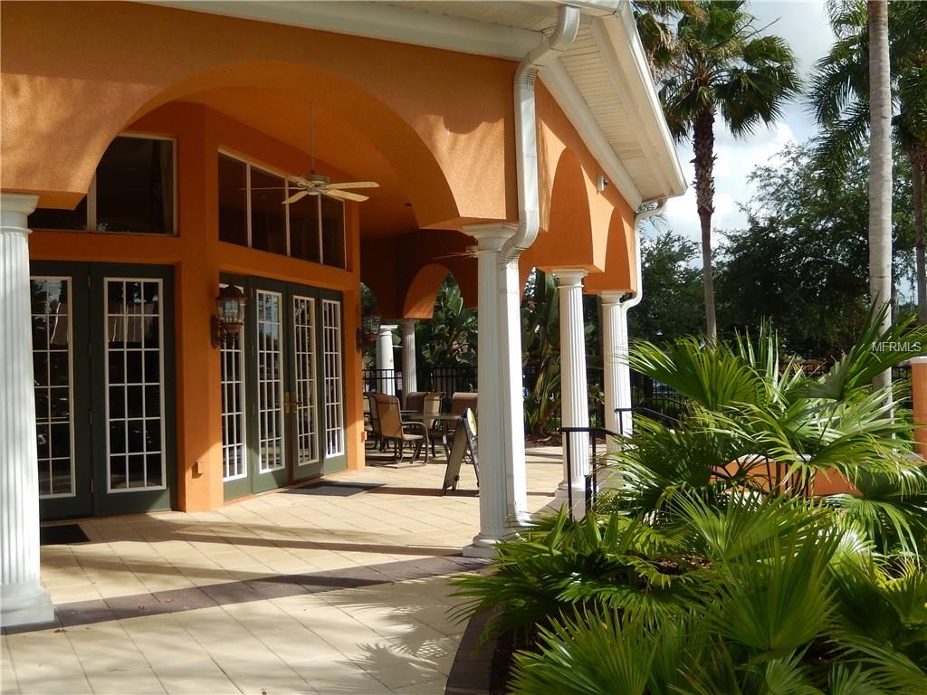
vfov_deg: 39.7
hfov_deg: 51.4
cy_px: 348
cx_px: 464
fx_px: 964
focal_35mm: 36
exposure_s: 1/800
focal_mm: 6.5
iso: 125
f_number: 4
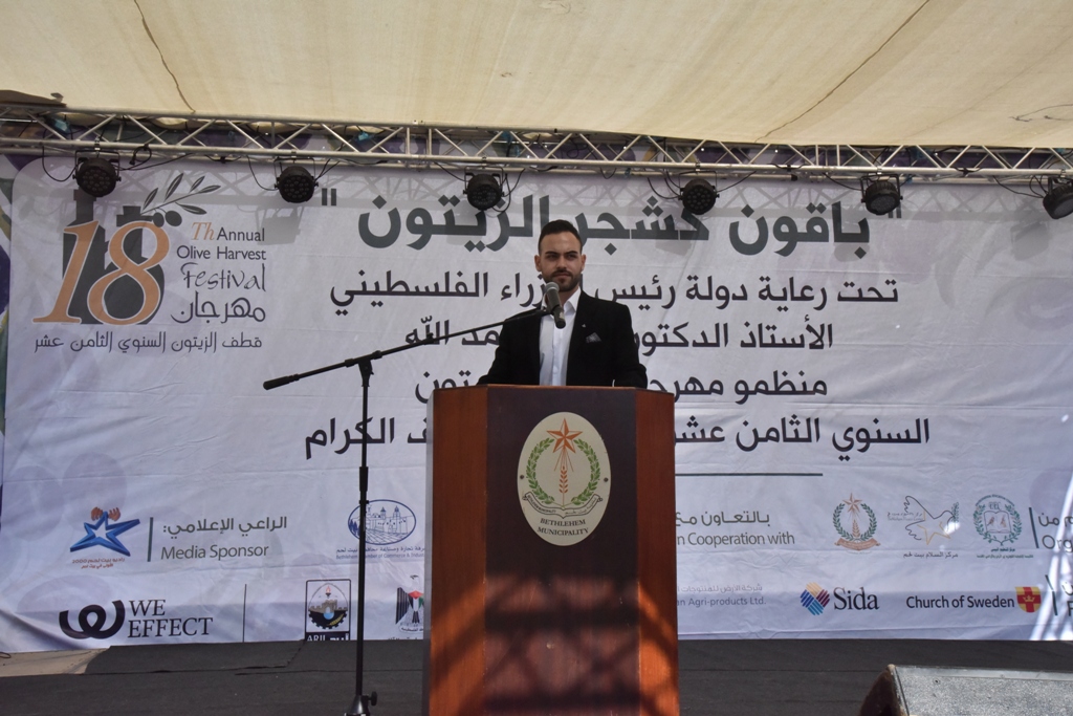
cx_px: 536
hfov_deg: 42.7
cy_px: 358
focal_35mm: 46
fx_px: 1371
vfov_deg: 29.3
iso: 3200
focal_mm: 46
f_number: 22
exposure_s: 1/2000
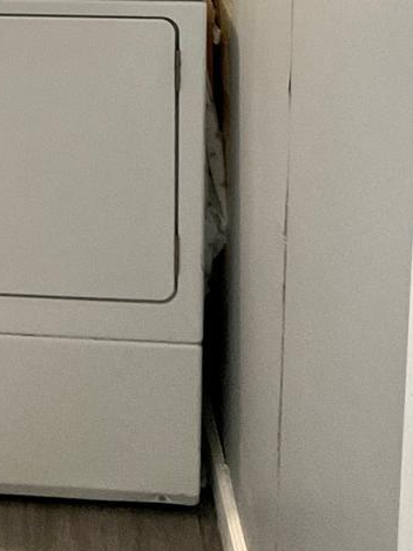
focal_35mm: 95
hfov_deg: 14.5
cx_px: -202
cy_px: -188
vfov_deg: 19.0
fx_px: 1511
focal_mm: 3
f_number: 1.8
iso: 100
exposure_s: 1/60
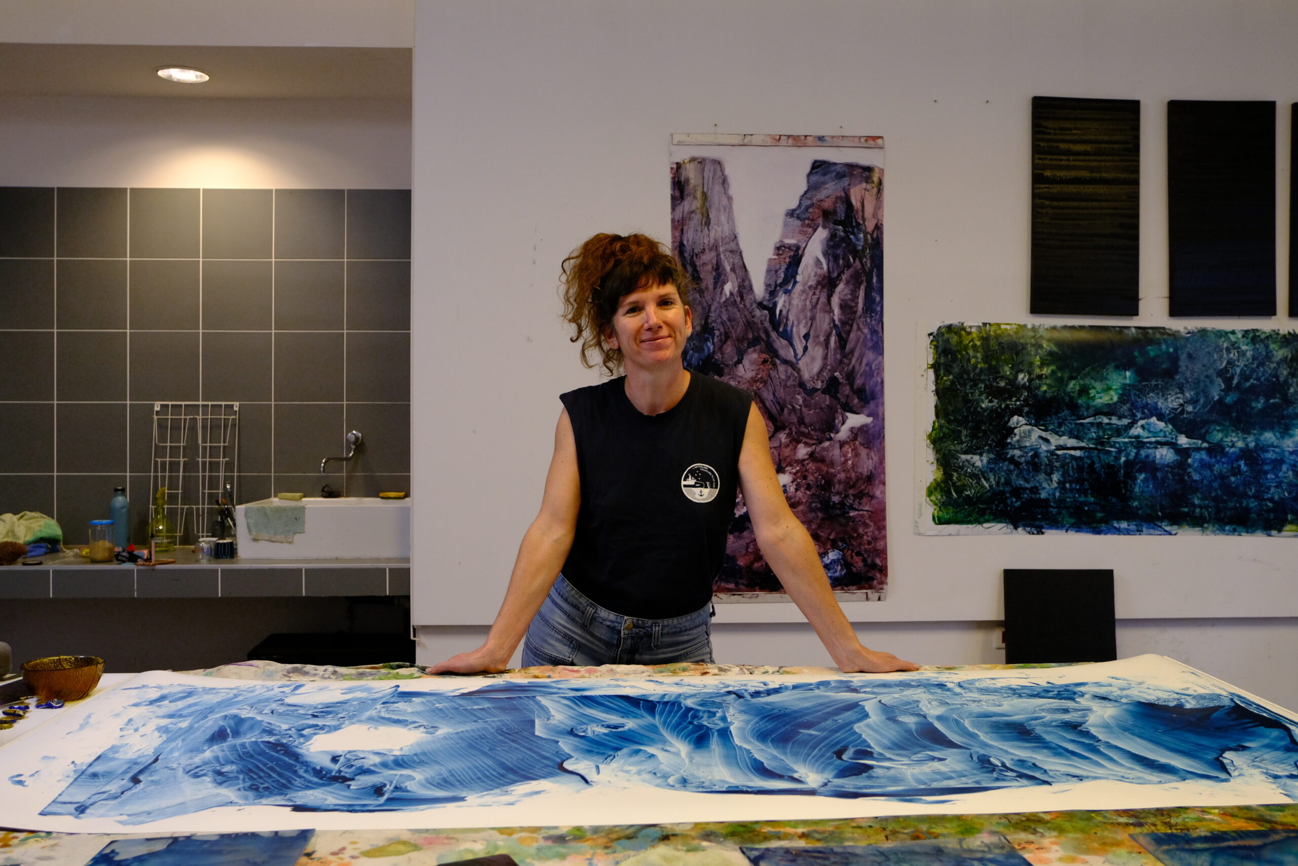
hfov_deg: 58.7
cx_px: 649
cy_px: 433
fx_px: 1154
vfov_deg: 41.1
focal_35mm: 32
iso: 1250
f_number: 4.2
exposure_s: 1/125
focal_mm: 21.5
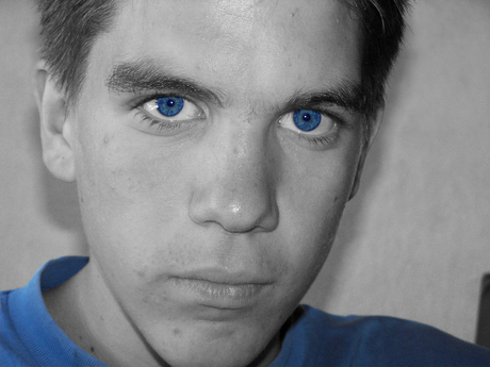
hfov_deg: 18.7
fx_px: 1486
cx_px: 245
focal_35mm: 105
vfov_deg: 14.1
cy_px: 184
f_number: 3.2
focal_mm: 17.5
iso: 140
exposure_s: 1/90
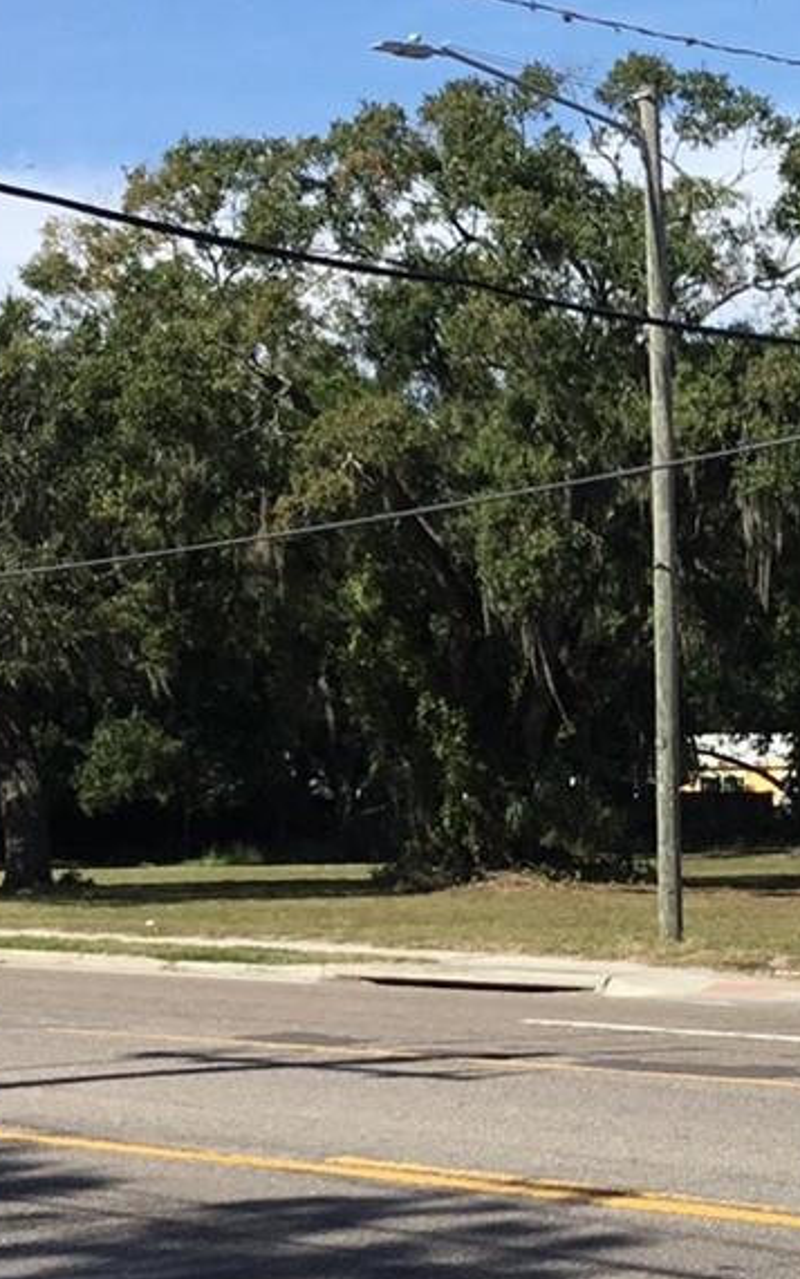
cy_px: 766
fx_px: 3209
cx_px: 719
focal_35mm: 92
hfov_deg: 14.1
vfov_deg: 22.5
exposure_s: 1/1359
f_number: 2.4
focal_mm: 3.3
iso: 25
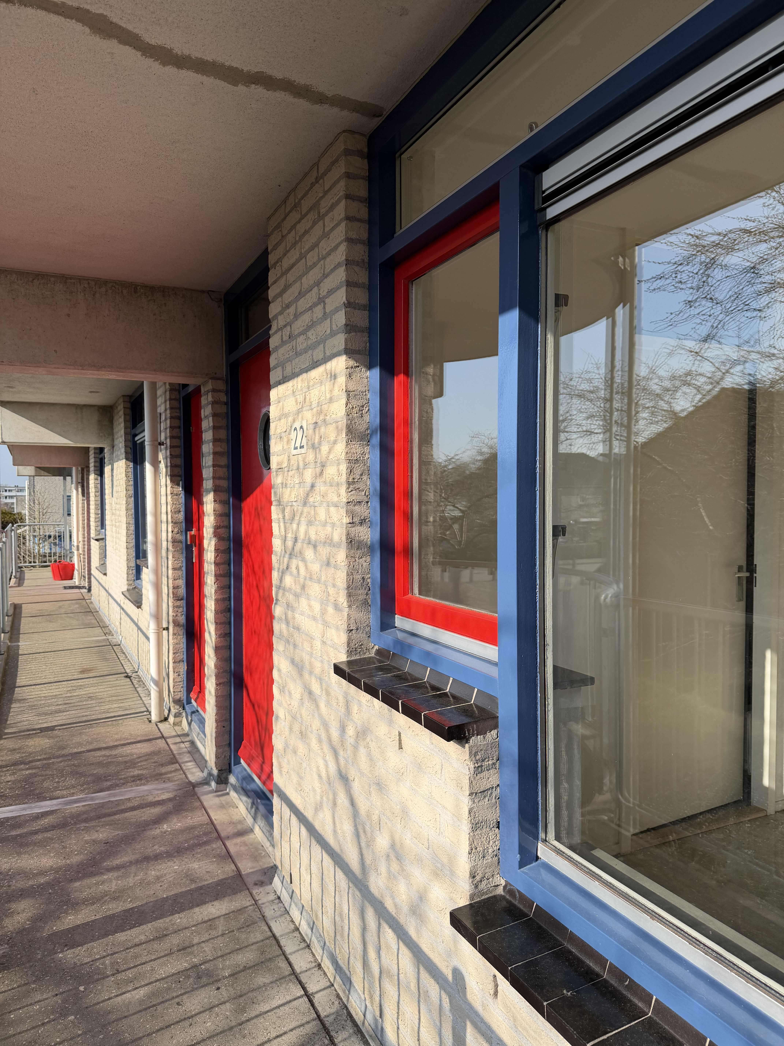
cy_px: 523
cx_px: 392
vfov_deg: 71.6
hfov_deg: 56.8
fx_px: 725
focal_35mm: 24
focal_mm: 6.76
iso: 80
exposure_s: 1/3145
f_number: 1.78
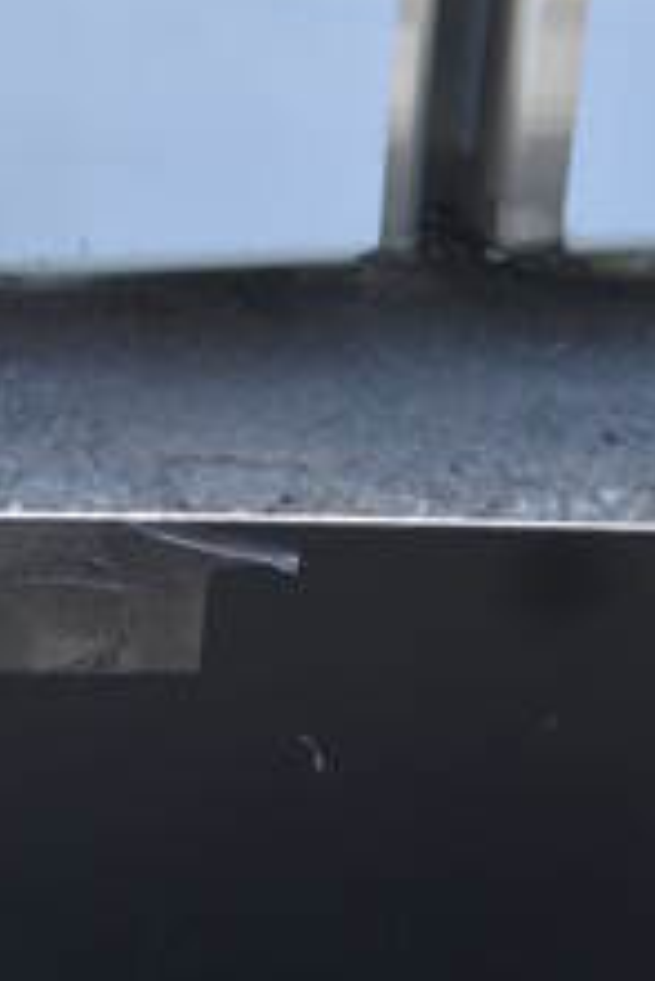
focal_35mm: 112
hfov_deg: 12.2
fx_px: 3052
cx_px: 98
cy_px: 1987
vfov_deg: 14.8
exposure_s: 1/160
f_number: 6.3
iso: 200
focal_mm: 18
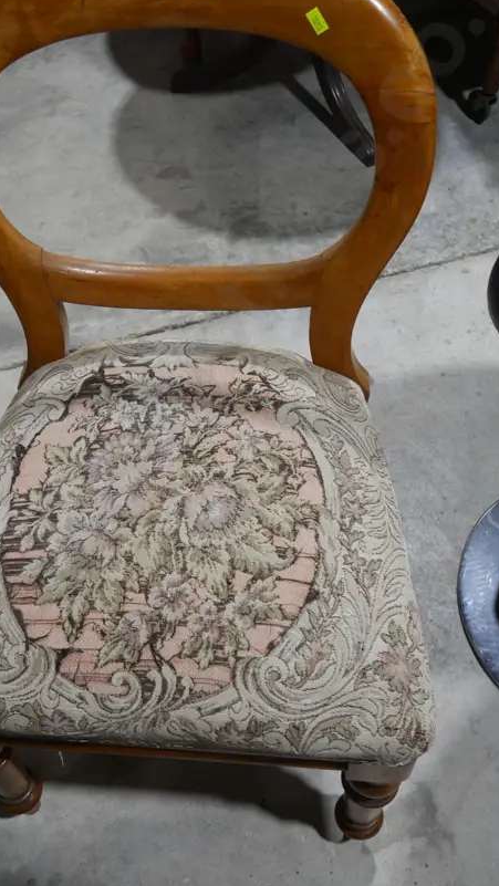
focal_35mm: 39
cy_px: 376
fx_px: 917
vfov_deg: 51.4
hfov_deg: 30.3
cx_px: 192
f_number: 3.5
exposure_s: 1/80
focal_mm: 14
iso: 200
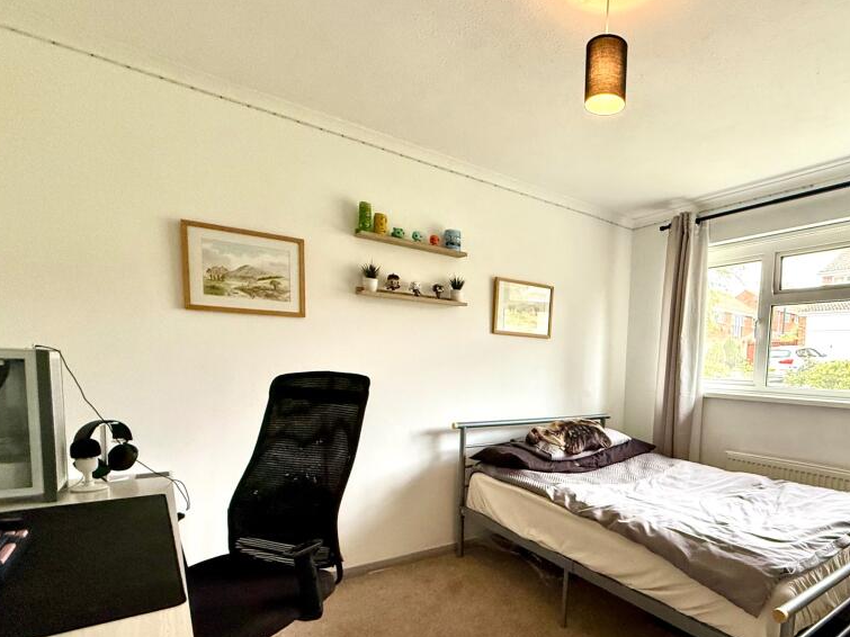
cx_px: 564
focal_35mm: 19
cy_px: 407
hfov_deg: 81.9
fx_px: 466
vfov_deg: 67.4
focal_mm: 2.22
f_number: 2.2
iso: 320
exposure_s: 1/90
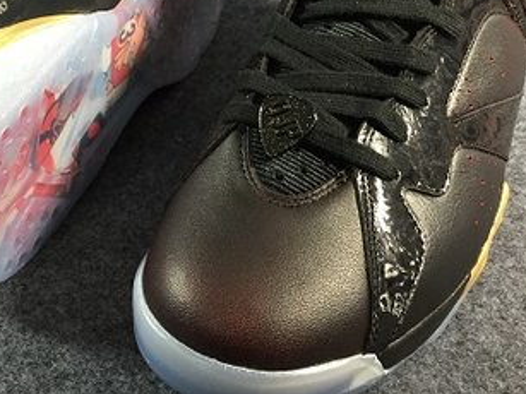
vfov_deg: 27.3
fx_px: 790
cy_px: 68
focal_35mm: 52
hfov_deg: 36.4
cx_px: 171
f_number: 2.2
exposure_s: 1/33
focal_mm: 4.15
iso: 160
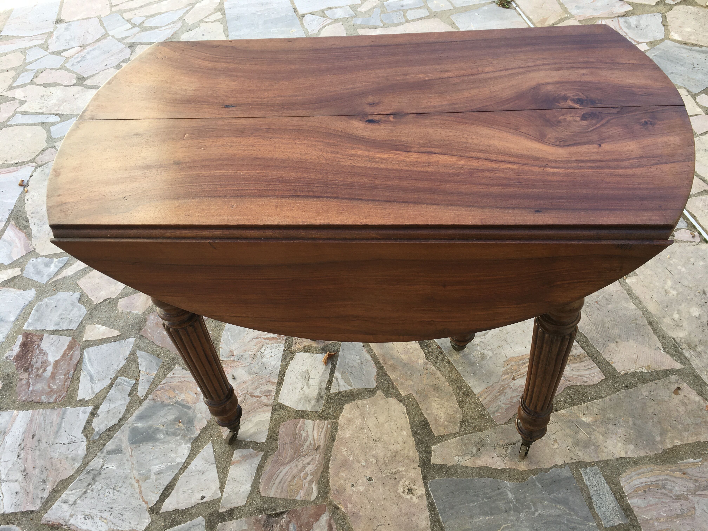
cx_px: 354
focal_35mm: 29
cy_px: 266
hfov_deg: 61.7
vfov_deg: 48.2
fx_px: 593
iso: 25
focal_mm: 4.15
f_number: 2.2
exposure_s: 1/243
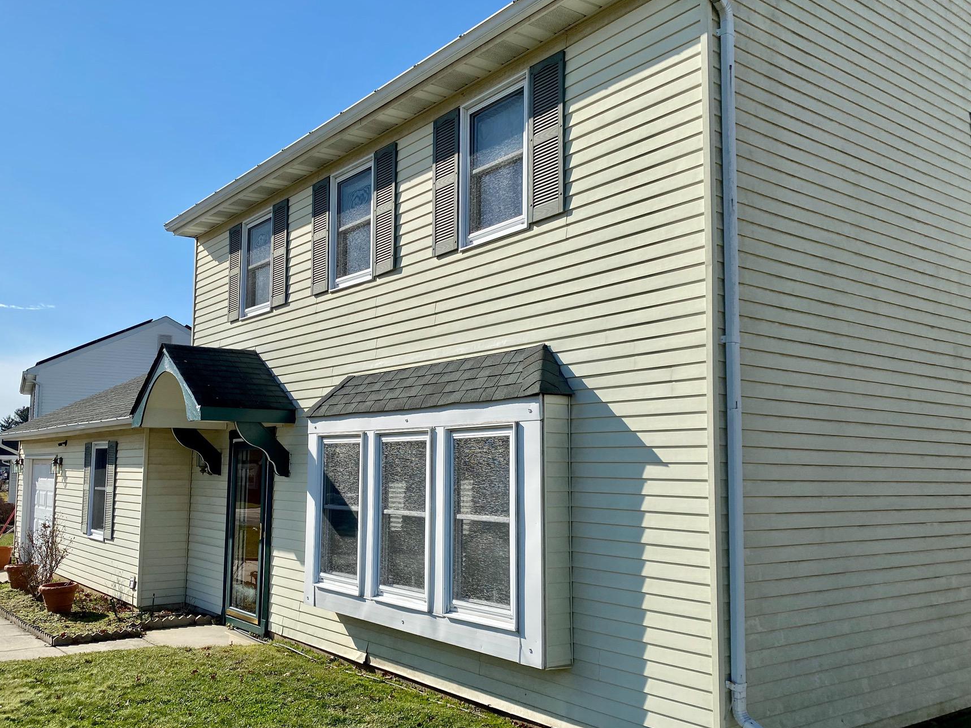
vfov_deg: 45.4
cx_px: 439
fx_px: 869
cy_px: 395
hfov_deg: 58.2
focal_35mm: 31
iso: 32
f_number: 1.8
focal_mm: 4.25
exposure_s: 1/4444
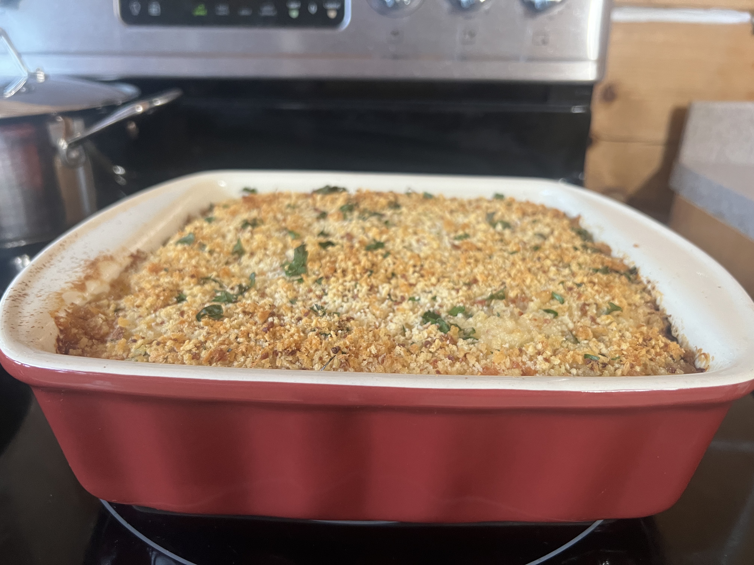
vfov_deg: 53.1
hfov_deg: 67.3
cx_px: 377
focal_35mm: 26
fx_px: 566
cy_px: 282
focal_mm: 5.7
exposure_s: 1/60
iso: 320
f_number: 1.5
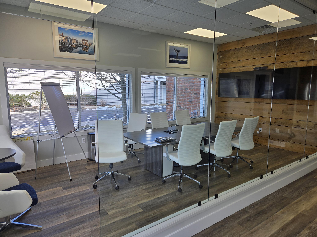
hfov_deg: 73.9
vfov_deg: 58.9
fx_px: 211
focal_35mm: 23
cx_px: 158
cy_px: 118
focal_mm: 5.4
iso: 25
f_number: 1.8
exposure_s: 1/411
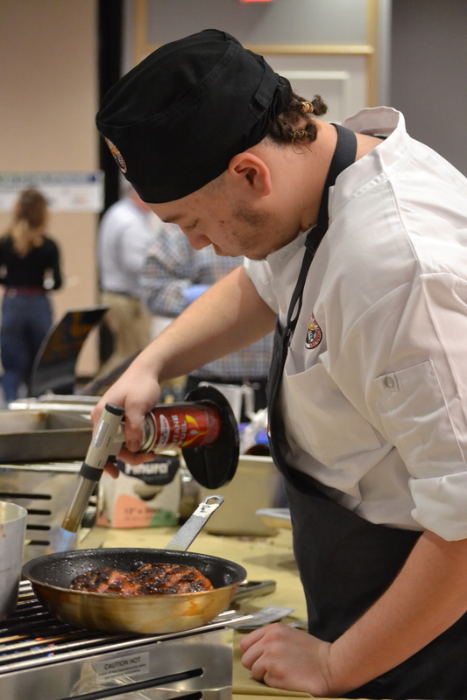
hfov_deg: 16.5
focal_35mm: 82
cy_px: 350
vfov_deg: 24.6
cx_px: 234
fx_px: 1606
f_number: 4
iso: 3200
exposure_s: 1/160
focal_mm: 55
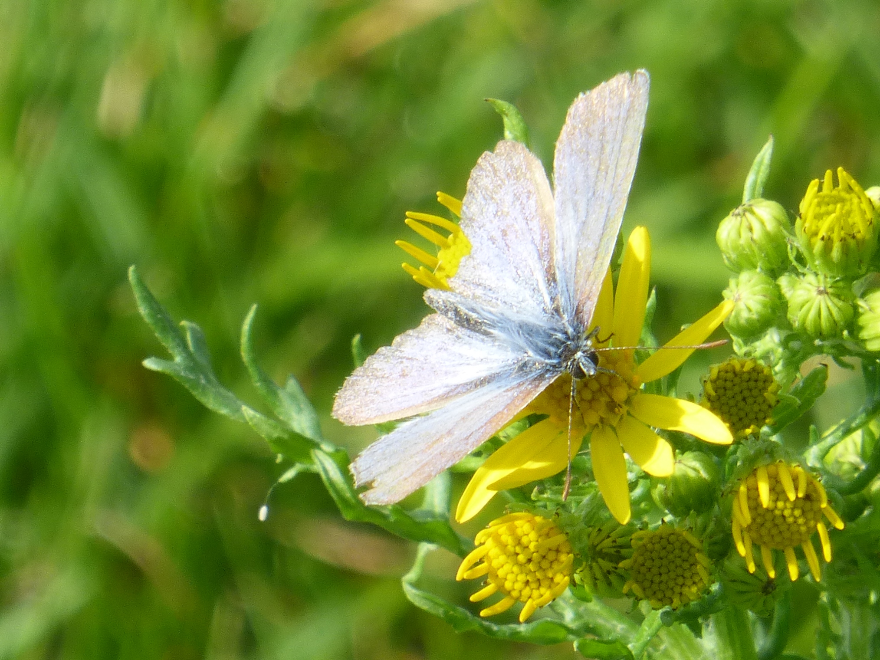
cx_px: 440
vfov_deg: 1.4
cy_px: 330
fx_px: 27456
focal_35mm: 1080
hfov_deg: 1.8
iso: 100
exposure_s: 1/160
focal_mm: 86
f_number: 6.4
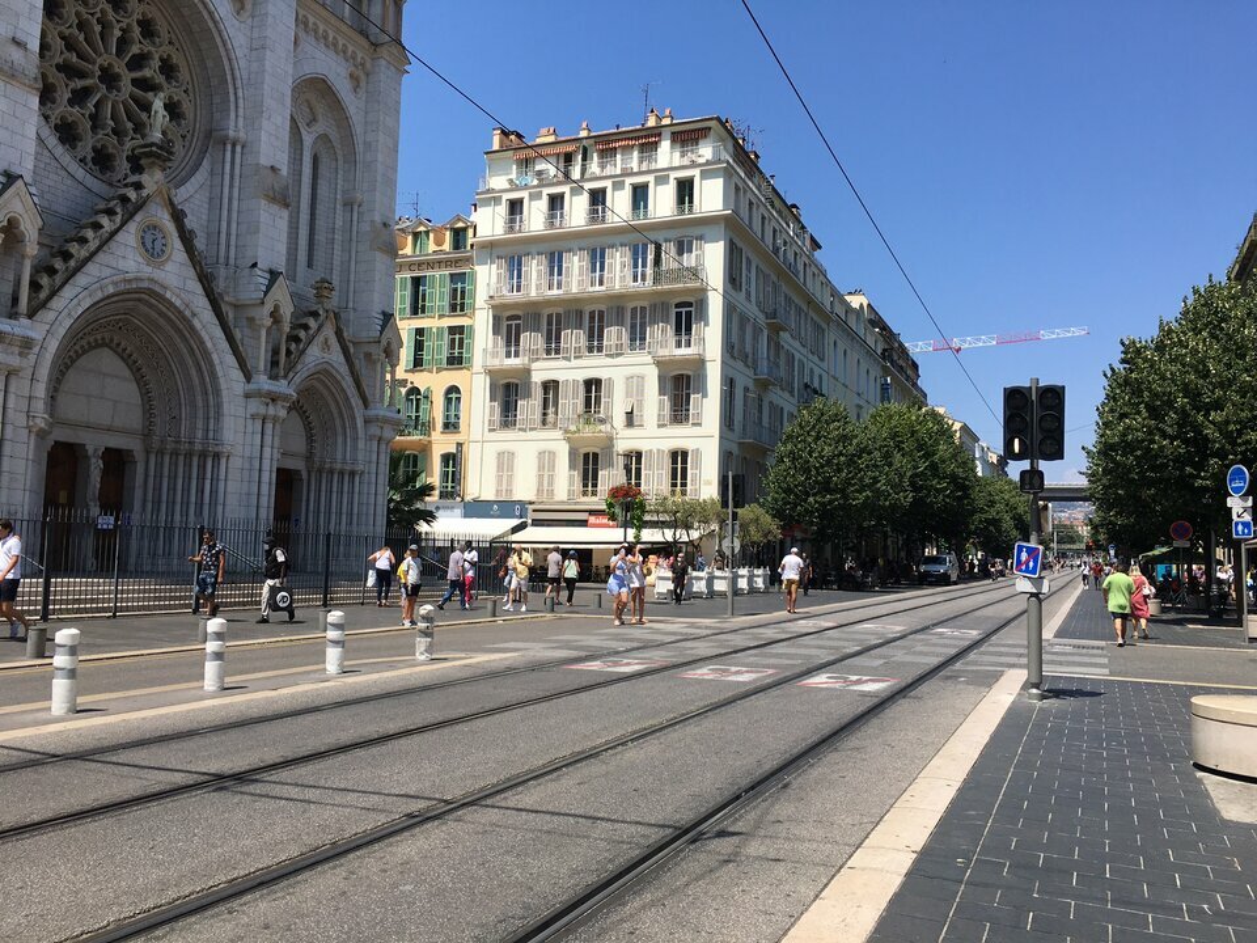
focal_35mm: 29
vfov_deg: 48.2
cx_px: 628
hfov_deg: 61.7
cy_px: 472
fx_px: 1053
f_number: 2.2
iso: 25
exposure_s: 1/1748
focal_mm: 4.15
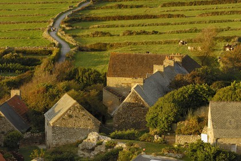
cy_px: 80
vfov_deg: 8.7
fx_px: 1054
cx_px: 120
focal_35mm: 158
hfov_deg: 13.0
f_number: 6.3
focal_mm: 105
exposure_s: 1/50
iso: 100
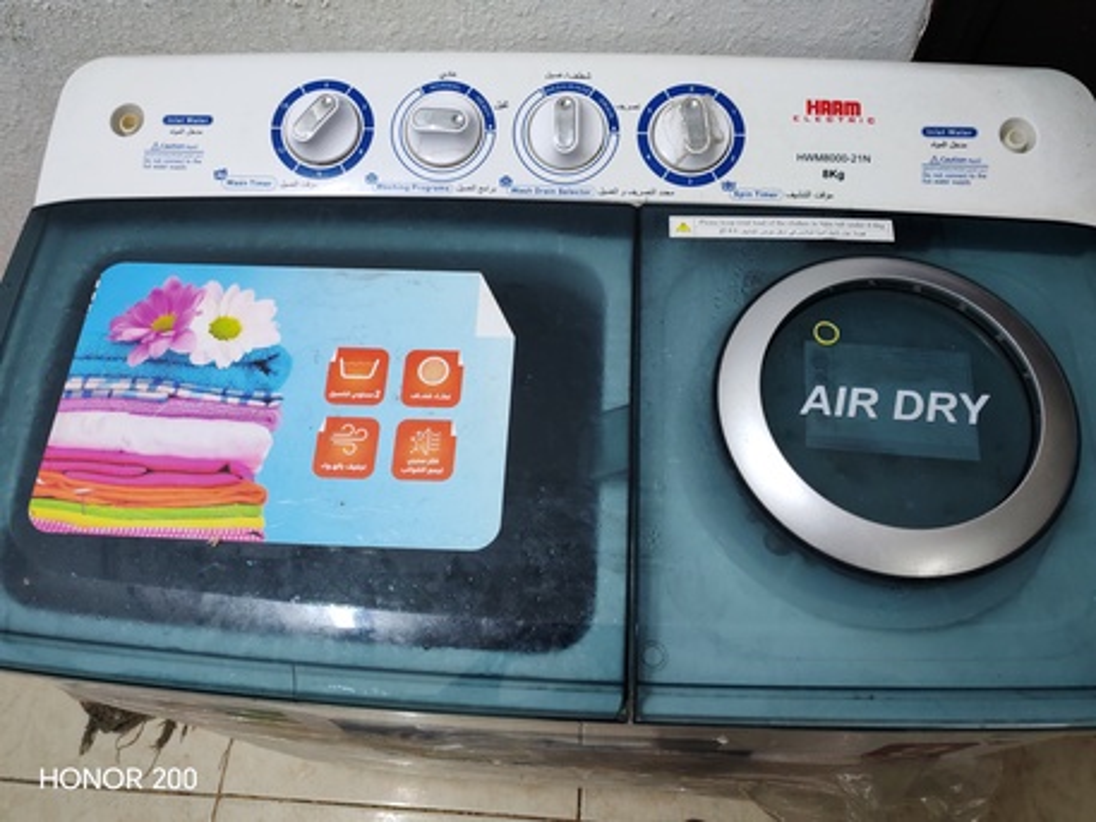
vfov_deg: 51.4
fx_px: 855
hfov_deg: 65.3
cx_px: 548
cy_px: 411
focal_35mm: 27
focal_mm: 5.52
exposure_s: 1/25
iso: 500
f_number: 1.95
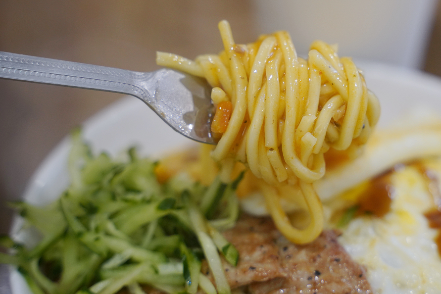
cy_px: 111
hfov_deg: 20.2
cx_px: 286
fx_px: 1237
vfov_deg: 13.5
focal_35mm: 101
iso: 1250
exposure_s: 1/80
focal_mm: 75
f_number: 4
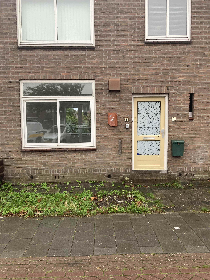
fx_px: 226
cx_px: 105
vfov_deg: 63.4
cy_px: 140
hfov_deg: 49.7
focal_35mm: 28
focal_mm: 3.99
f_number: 1.8
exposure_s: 1/60
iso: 200
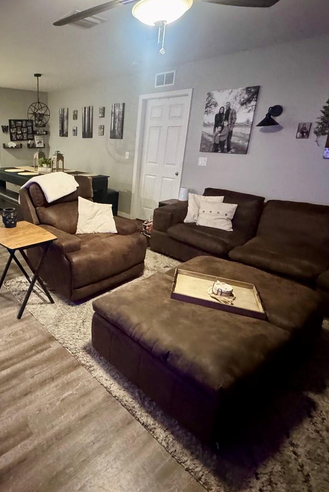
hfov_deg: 55.6
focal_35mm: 21
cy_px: 226
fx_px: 288
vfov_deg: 81.0
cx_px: 69
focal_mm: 2.22
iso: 1250
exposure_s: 1/40
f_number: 2.2
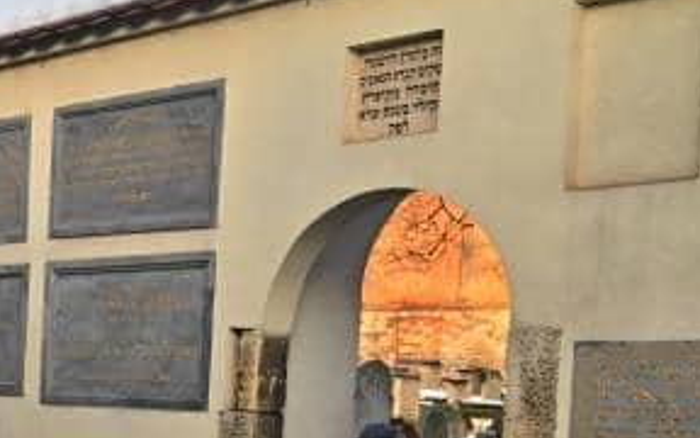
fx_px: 1660
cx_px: -530
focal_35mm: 87
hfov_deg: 18.8
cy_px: 451
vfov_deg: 14.7
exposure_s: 1/160
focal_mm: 24
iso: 64
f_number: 4
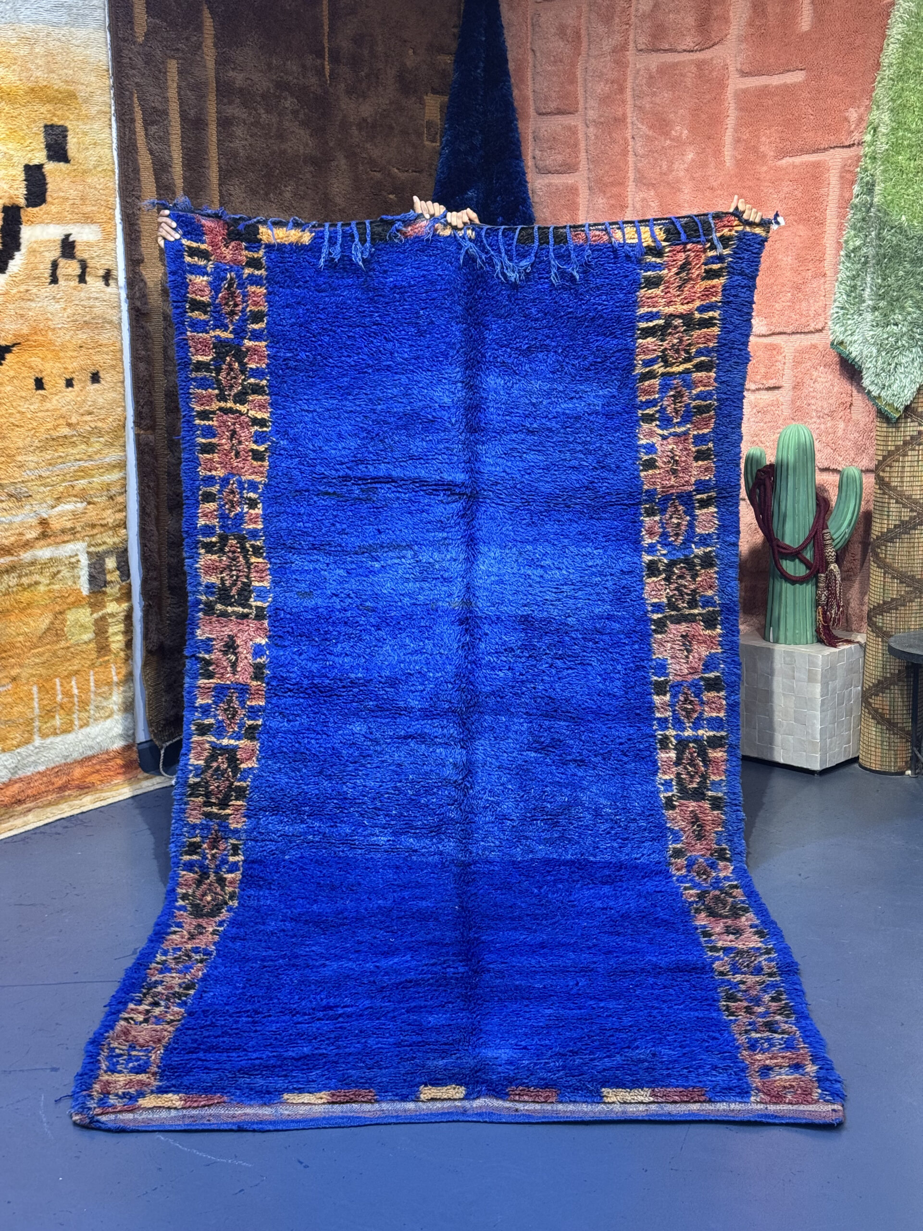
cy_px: 616
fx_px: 1706
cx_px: 462
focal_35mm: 48
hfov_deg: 30.3
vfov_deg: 39.7
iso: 250
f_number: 1.78
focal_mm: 6.76
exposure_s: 1/50
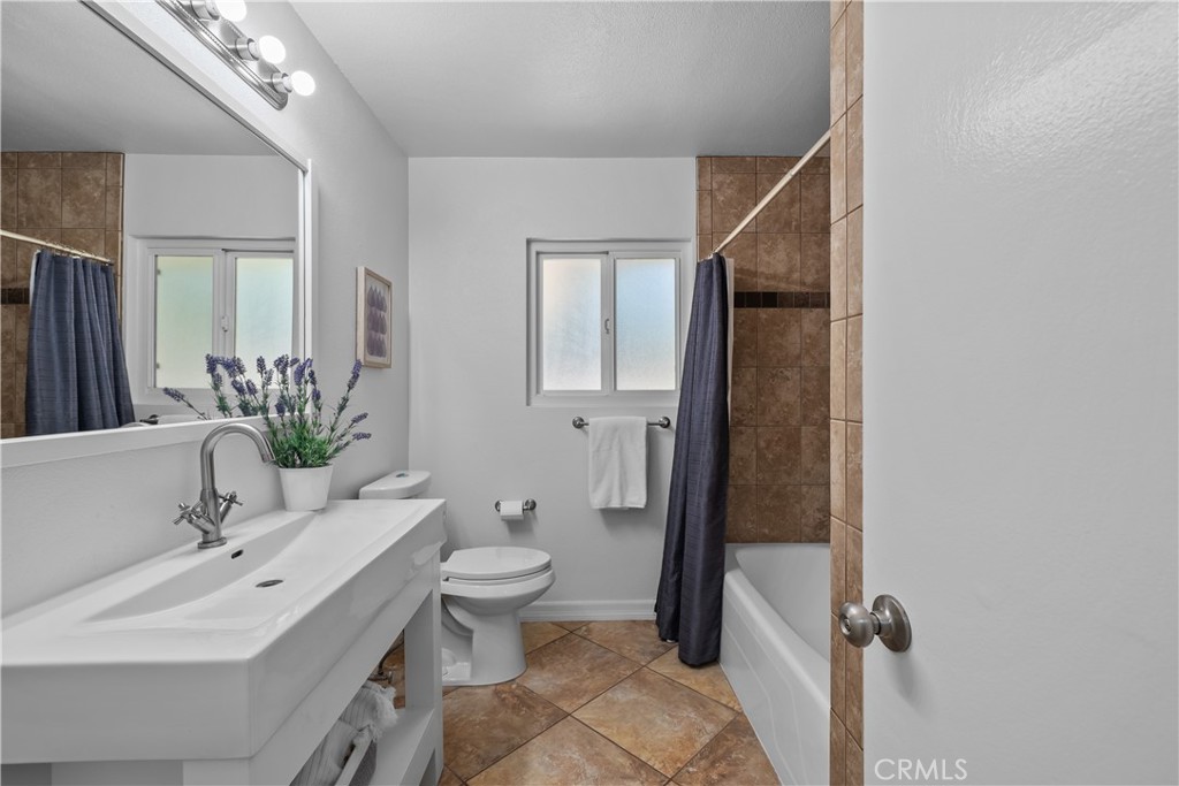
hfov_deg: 100.4
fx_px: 491
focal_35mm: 15
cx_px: 590
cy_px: 393
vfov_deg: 77.3
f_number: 9
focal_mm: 15
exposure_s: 1/10
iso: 250
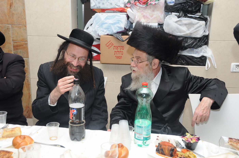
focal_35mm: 39
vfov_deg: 34.1
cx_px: 120
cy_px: 79
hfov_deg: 49.6
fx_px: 259
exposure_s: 1/160
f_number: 5.6
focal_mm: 26
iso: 320
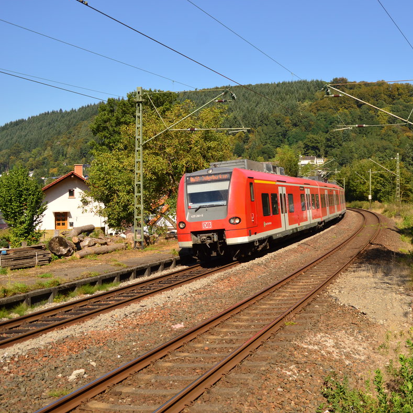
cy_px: 205
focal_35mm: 41
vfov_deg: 41.3
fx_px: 549
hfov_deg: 40.2
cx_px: 306
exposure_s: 1/400
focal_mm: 21
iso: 100
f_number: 7.1
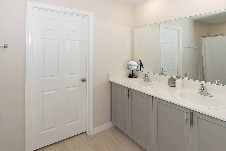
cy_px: 76
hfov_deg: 85.4
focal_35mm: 20
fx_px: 122
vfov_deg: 63.2
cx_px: 113
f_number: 10
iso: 200
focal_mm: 13
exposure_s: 1/60
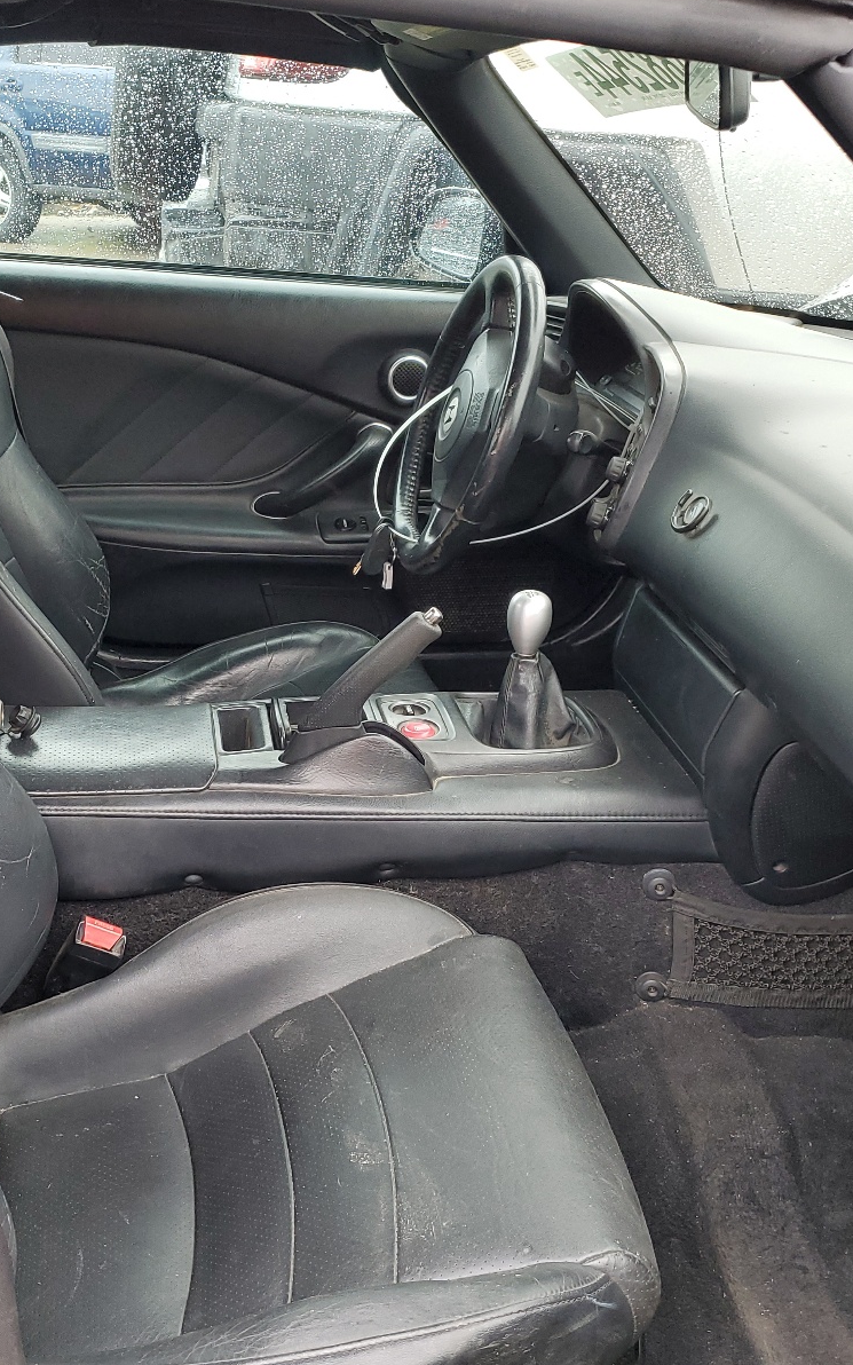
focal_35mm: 37
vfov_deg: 52.7
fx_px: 1376
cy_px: 681
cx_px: 333
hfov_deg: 34.3
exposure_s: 1/120
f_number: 1.5
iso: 91
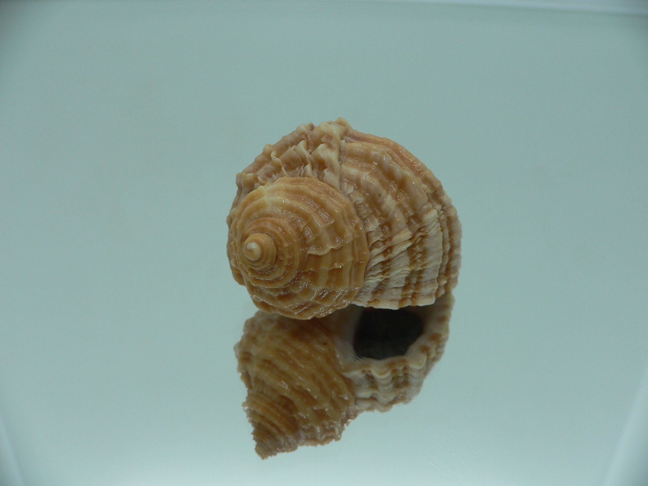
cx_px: 324
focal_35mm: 35
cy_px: 243
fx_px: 655
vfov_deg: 40.7
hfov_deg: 52.6
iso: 80
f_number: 2.8
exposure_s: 1/60
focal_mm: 4.6
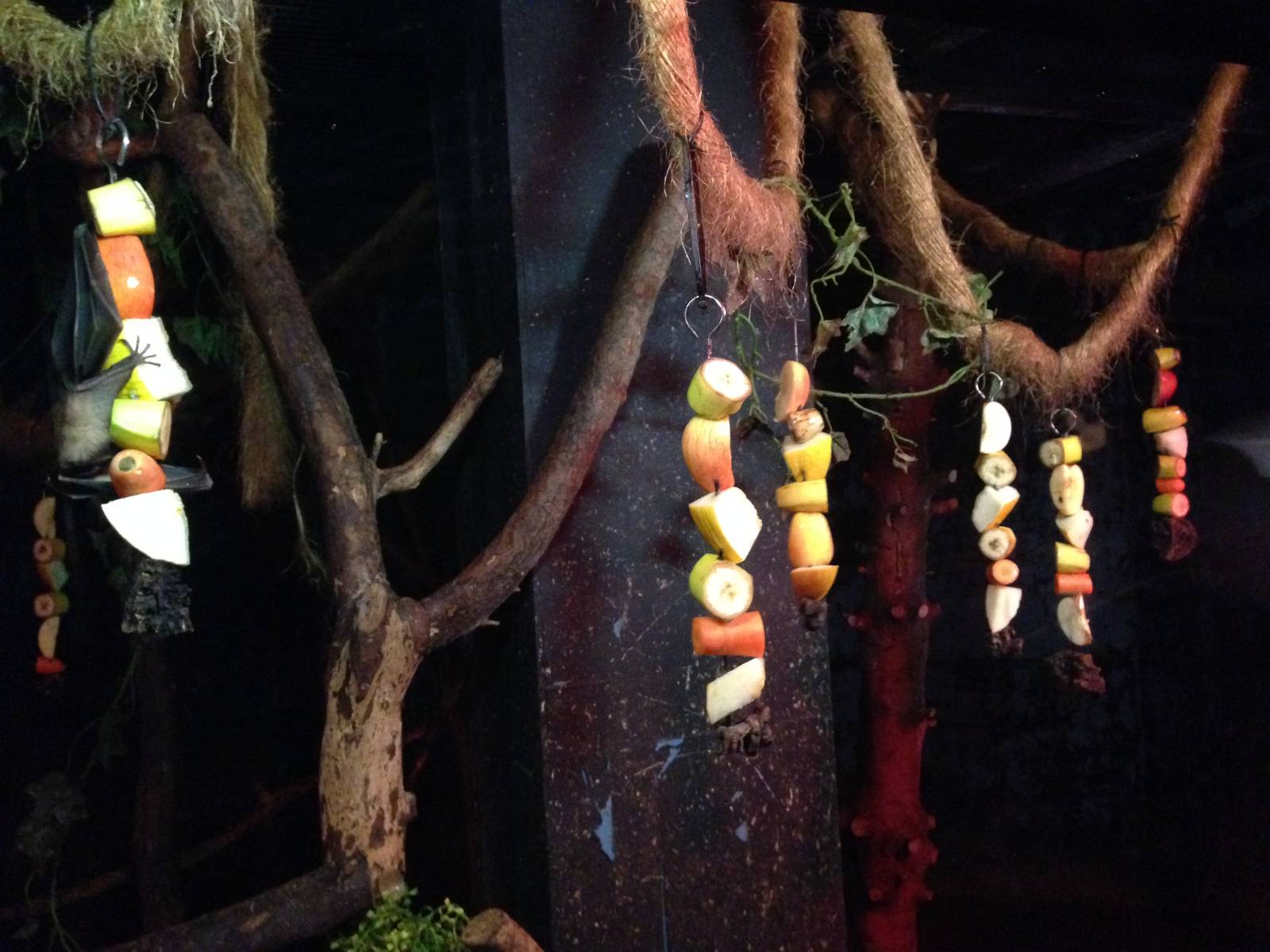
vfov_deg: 42.9
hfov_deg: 55.4
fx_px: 1211
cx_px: 635
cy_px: 476
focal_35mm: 33
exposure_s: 1/15
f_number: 2.4
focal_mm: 4.12
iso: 800
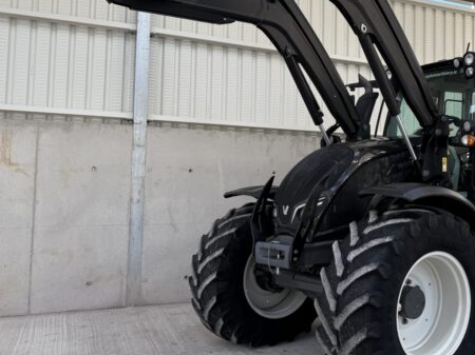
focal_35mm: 41
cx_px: 380
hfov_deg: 43.6
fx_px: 562
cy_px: 146
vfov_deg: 35.0
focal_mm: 6.76
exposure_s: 1/226
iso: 100
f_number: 1.78
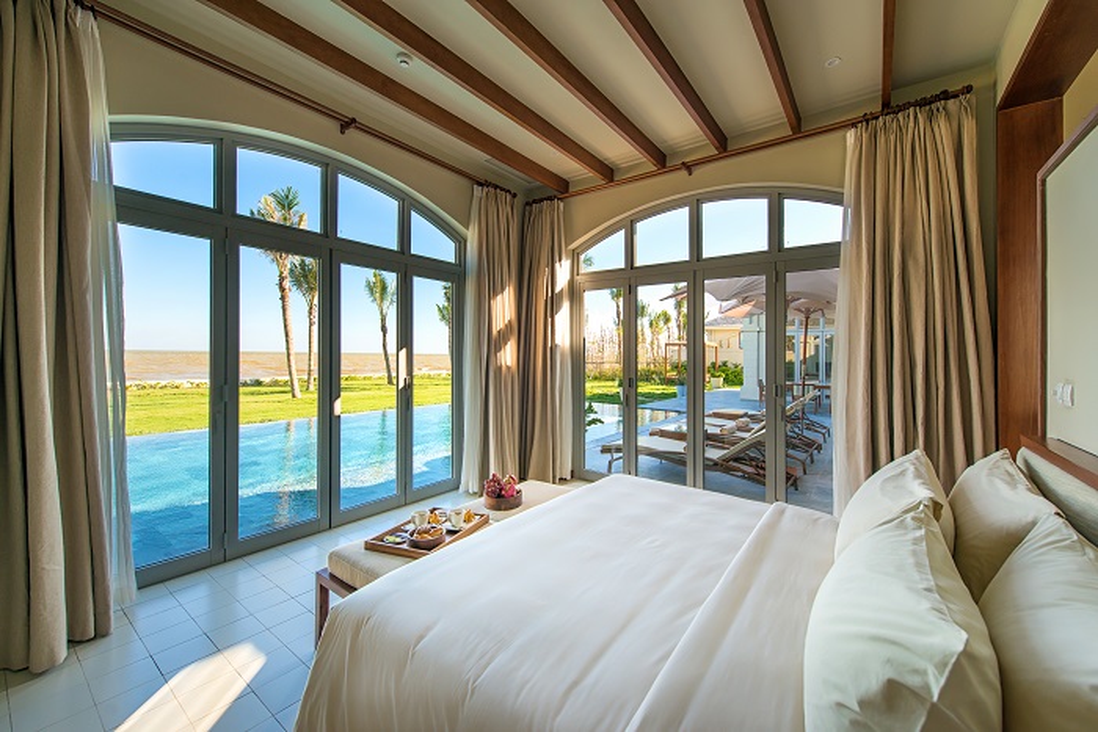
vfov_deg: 81.2
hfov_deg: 104.2
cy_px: 366
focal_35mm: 14
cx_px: 549
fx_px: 427
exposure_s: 1/200
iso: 640
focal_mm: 14
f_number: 7.1
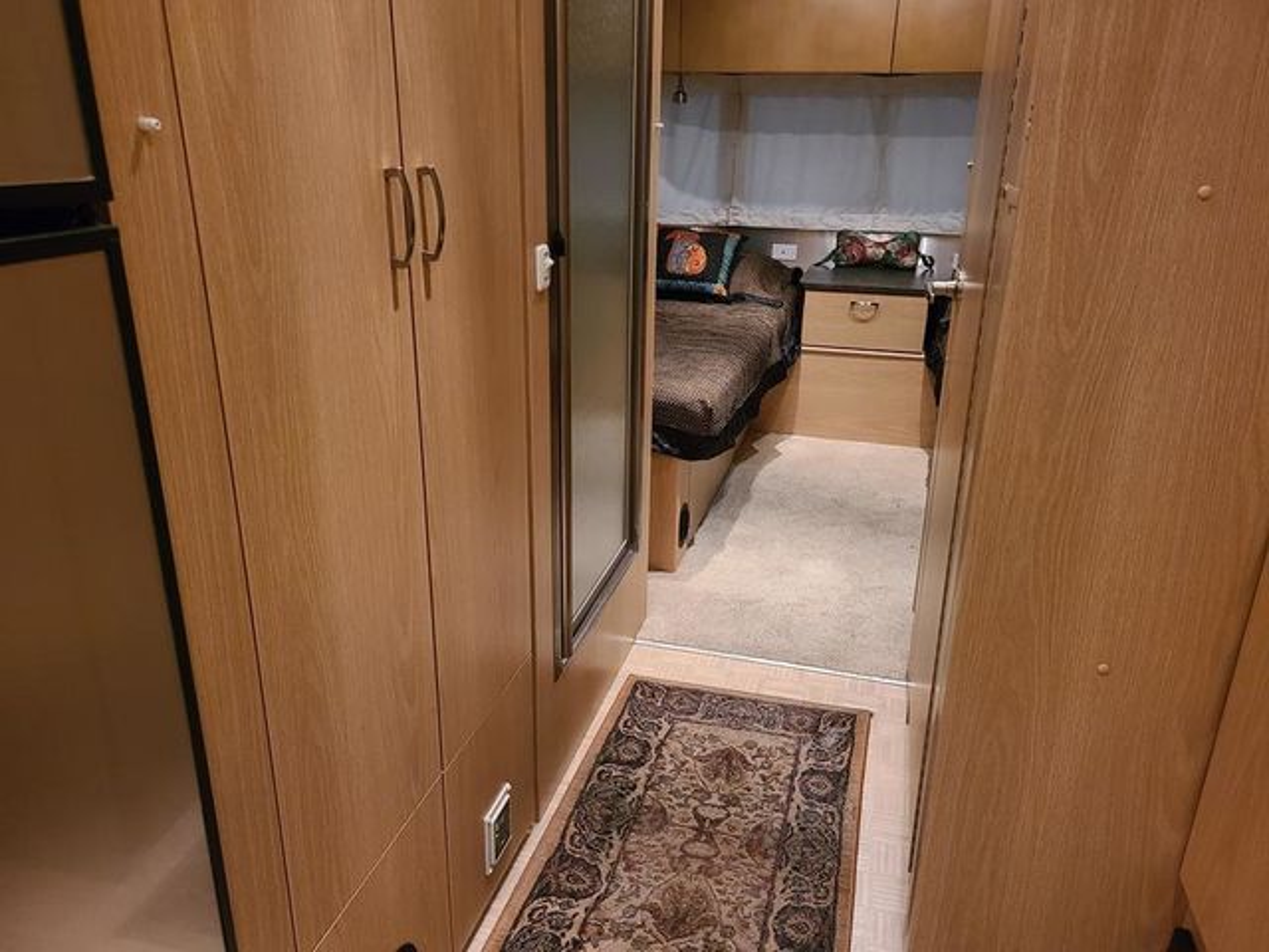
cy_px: 476
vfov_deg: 53.1
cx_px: 634
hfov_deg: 67.3
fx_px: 953
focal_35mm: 26
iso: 640
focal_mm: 5.4
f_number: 1.8
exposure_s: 1/33
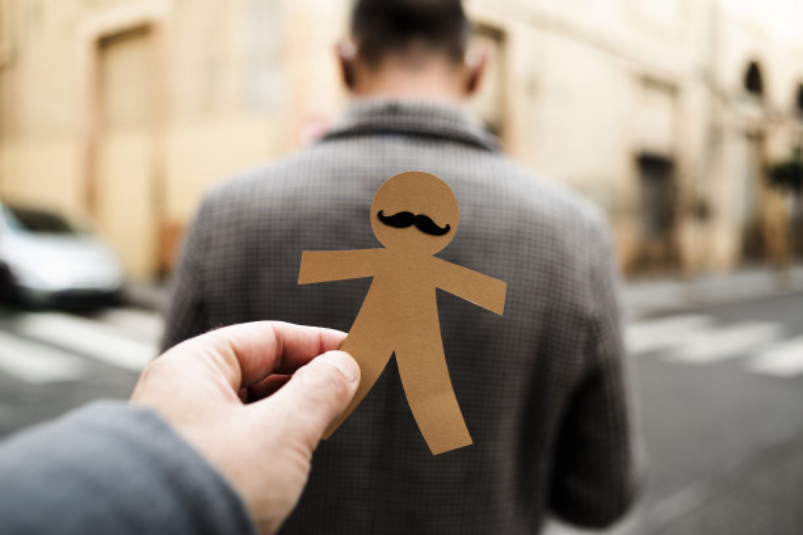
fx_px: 781
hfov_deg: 54.4
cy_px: 268
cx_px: 402
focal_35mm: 35
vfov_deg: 37.9
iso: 64
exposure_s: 1/100
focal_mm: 35
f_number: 3.5
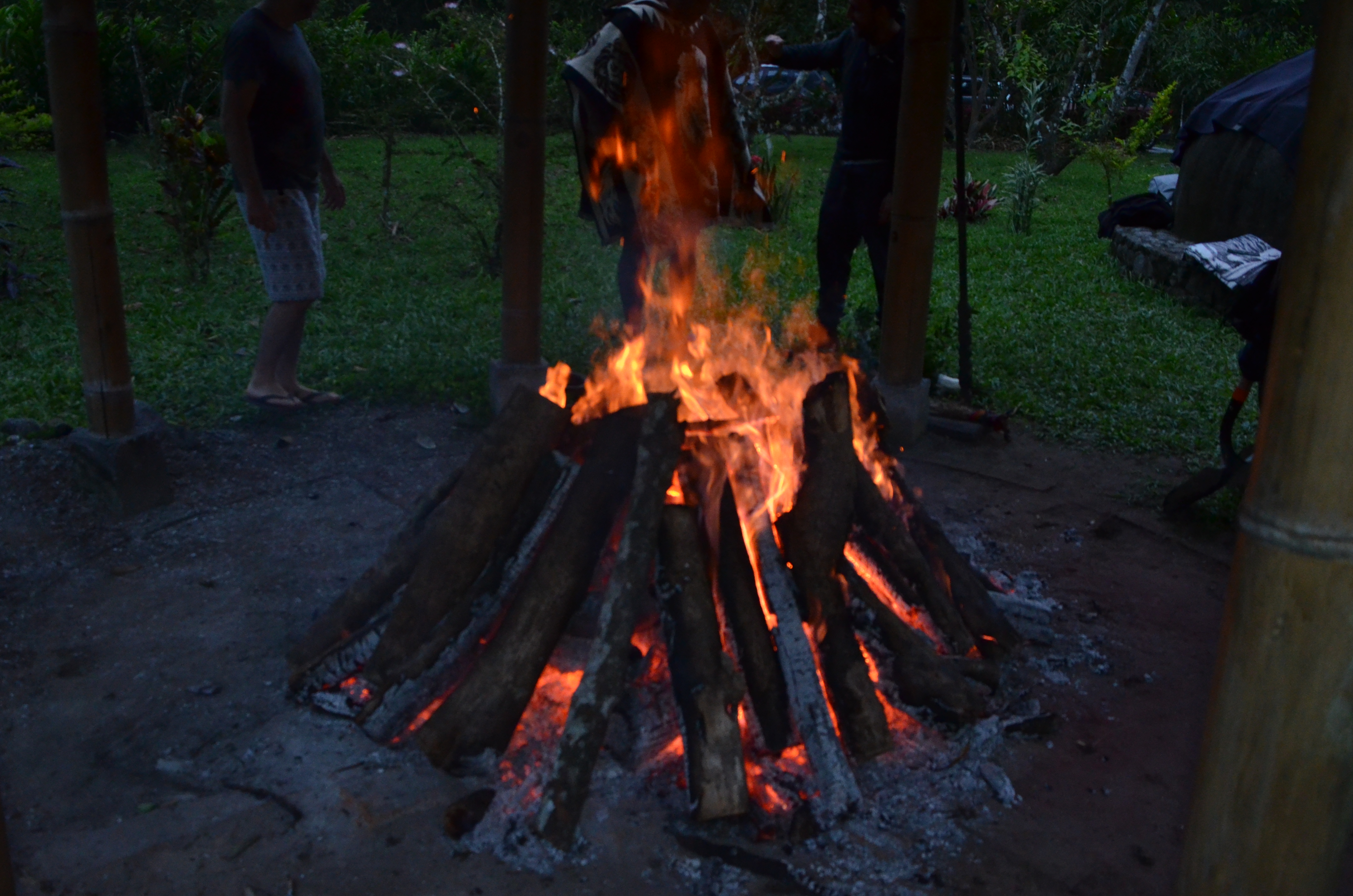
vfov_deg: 42.1
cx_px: 659
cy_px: 430
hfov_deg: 60.4
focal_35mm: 31
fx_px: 1163
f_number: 5
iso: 1600
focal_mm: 18
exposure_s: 1/160
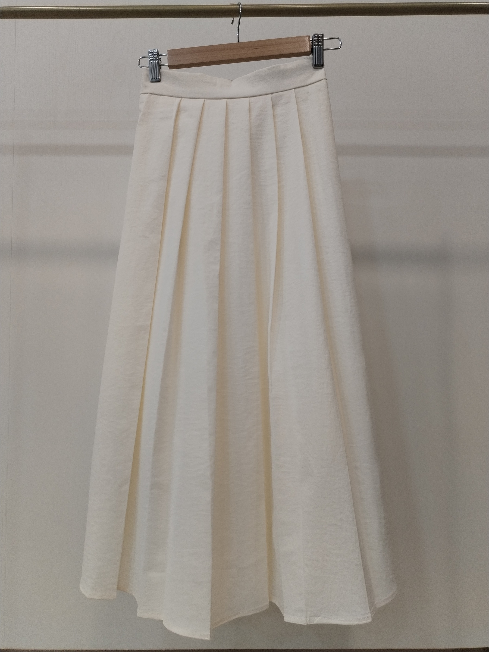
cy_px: 326
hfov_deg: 48.2
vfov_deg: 61.7
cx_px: 244
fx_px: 546
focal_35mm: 29
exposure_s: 1/60
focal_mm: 4.75
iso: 165
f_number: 1.8
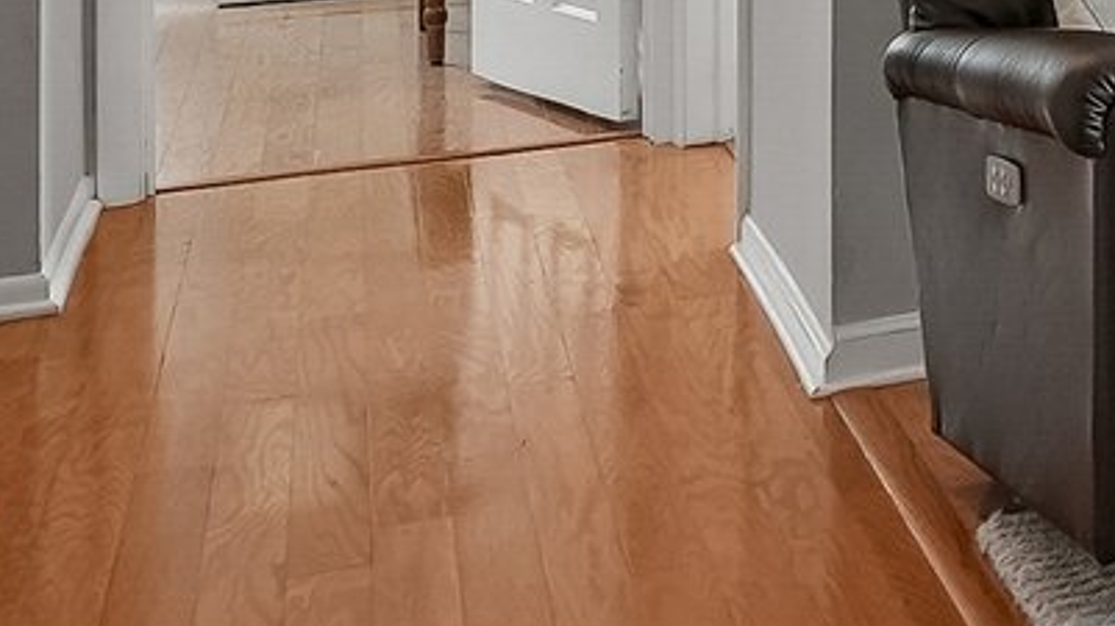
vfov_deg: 14.7
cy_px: -374
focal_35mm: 75
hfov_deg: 20.1
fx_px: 2216
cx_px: 2024
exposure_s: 1/50
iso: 500
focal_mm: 14
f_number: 7.1
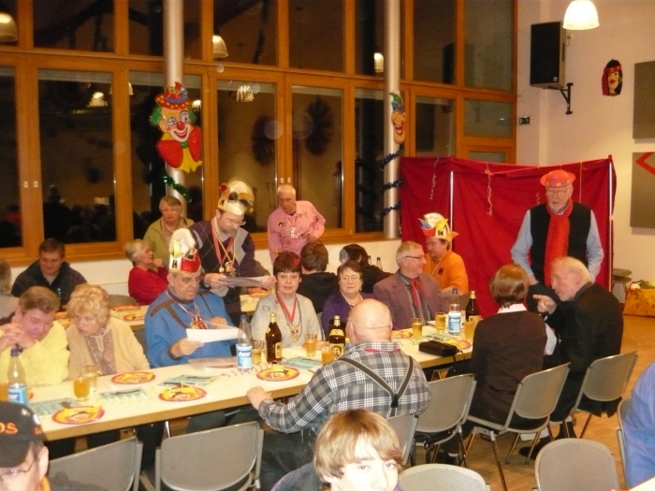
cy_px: 246
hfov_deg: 55.4
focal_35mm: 33
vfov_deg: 42.9
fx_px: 624
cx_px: 328
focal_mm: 5.5
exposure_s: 1/30
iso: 800
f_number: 2.8
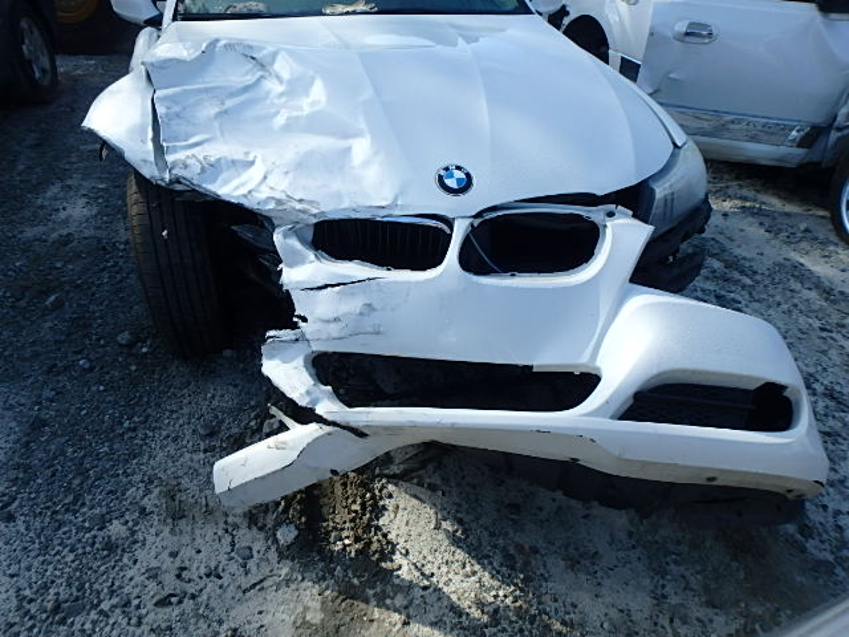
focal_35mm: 21
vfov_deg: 63.4
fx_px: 515
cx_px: 424
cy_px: 318
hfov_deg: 79.0
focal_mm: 3.7
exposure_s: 1/500
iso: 125
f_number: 3.5
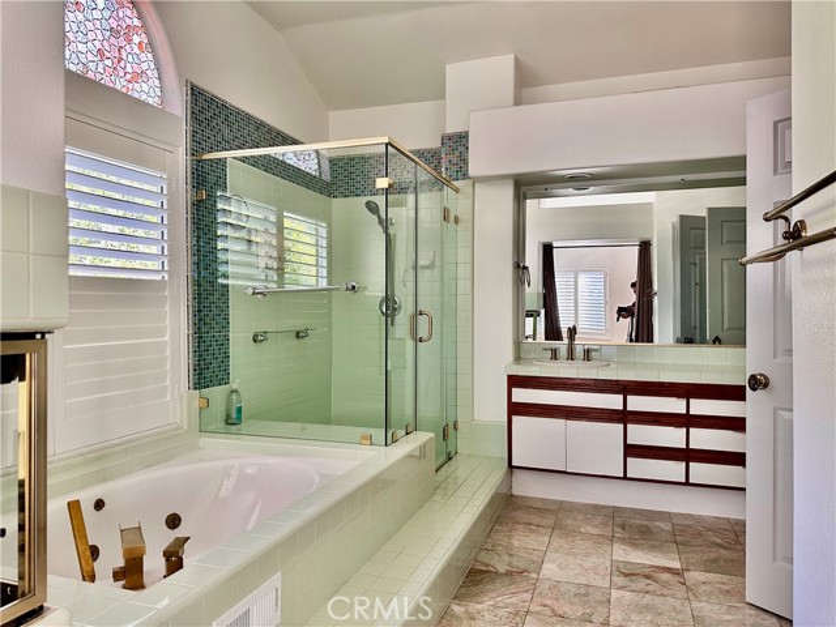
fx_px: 580
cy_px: 314
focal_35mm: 24
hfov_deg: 71.6
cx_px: 418
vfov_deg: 56.8
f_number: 1.78
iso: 250
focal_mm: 6.86
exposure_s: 1/119
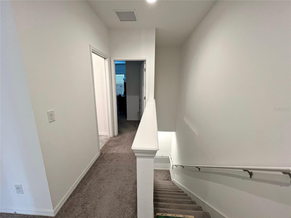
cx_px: 146
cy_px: 109
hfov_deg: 106.2
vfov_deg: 89.9
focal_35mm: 13
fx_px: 109
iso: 160
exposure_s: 1/60
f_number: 1.8
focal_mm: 1.57
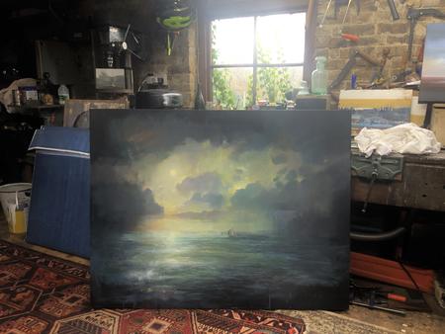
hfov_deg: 61.6
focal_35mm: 29
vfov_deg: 48.3
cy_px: 167
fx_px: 373
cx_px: 222
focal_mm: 3
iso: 160
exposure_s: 1/50
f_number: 1.8
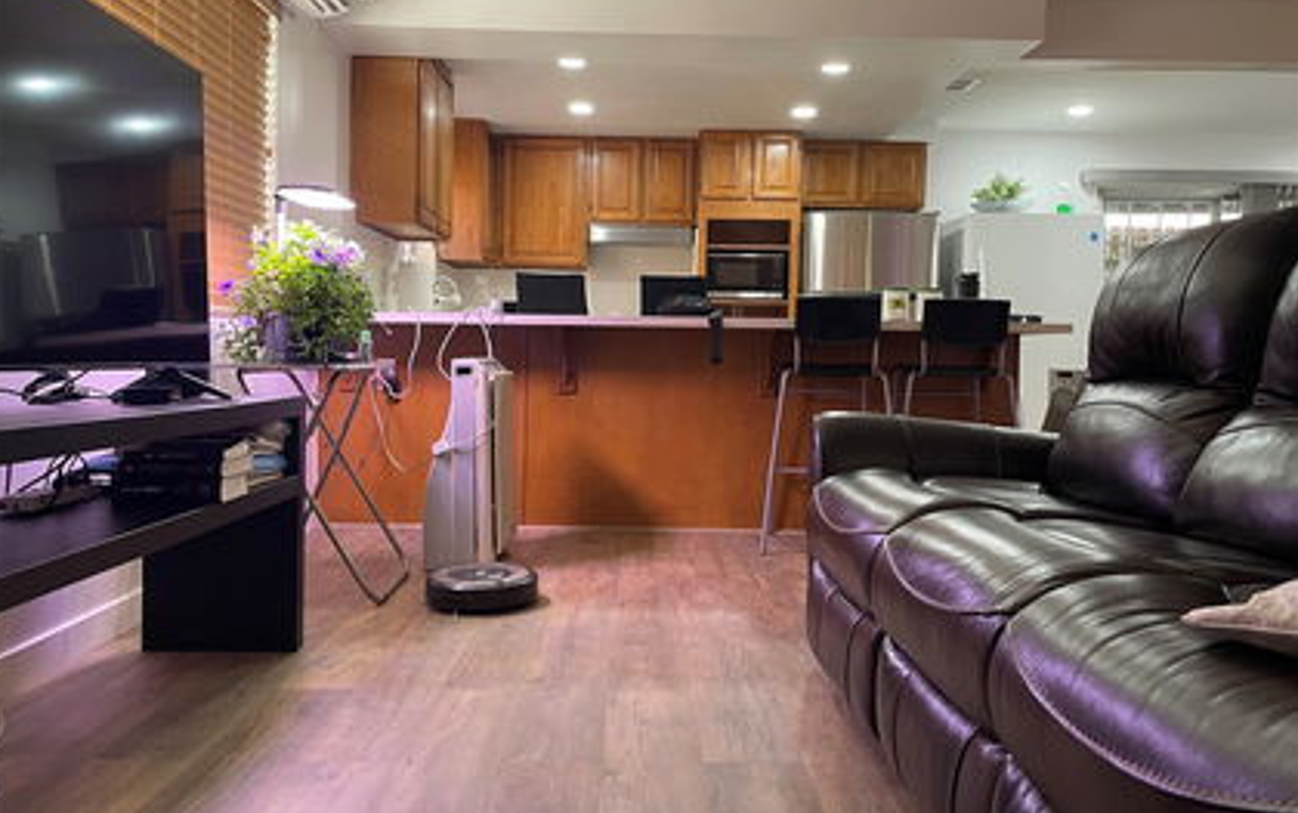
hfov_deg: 66.4
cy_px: 380
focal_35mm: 28
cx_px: 641
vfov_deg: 44.6
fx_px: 991
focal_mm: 4.2
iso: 160
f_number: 1.6
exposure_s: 1/60
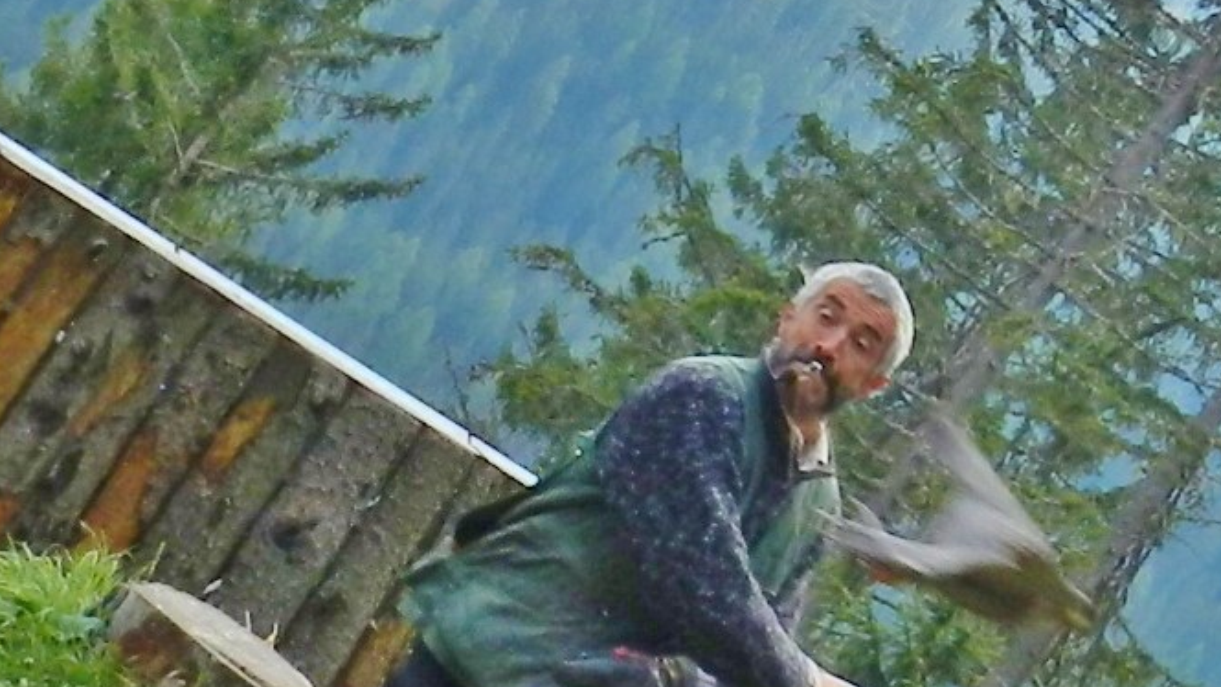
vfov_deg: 25.1
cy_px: 533
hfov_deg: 43.6
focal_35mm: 47
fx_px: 1522
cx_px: 510
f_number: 3.6
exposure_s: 1/400
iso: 220
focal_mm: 5
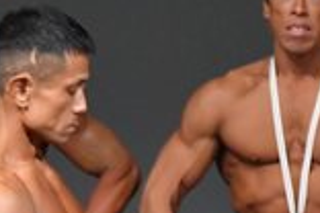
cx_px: 352
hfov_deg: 1.2
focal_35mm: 1716
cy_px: 412
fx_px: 15252
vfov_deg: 0.8
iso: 5000
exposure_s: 1/400
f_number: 5.6
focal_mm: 230
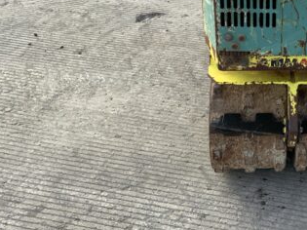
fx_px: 523
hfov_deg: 30.4
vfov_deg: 24.0
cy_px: 16
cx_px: 308
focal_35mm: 59
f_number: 1.8
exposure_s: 1/183
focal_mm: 3
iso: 16
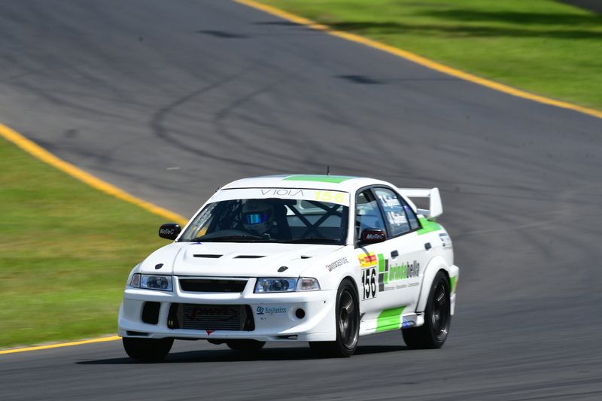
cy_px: 200
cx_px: 301
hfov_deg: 3.3
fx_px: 10532
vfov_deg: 2.2
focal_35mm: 630
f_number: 14
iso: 100
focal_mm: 420
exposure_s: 1/125
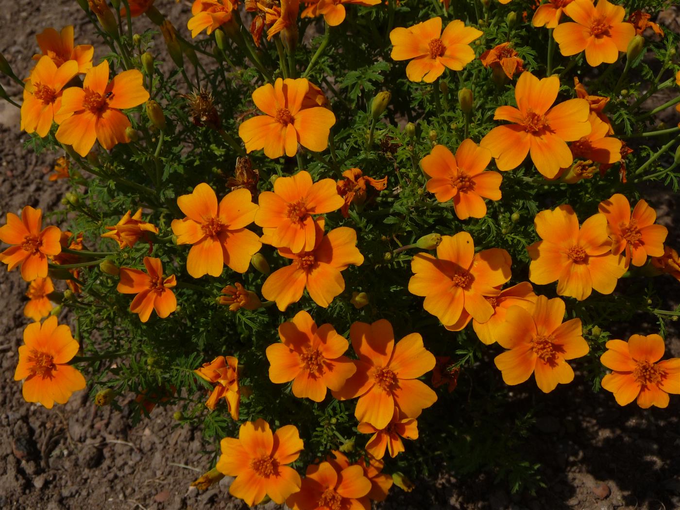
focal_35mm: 45
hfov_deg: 42.1
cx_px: 340
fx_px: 884
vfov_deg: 32.2
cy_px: 255
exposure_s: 1/400
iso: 100
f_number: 10
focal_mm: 7.6
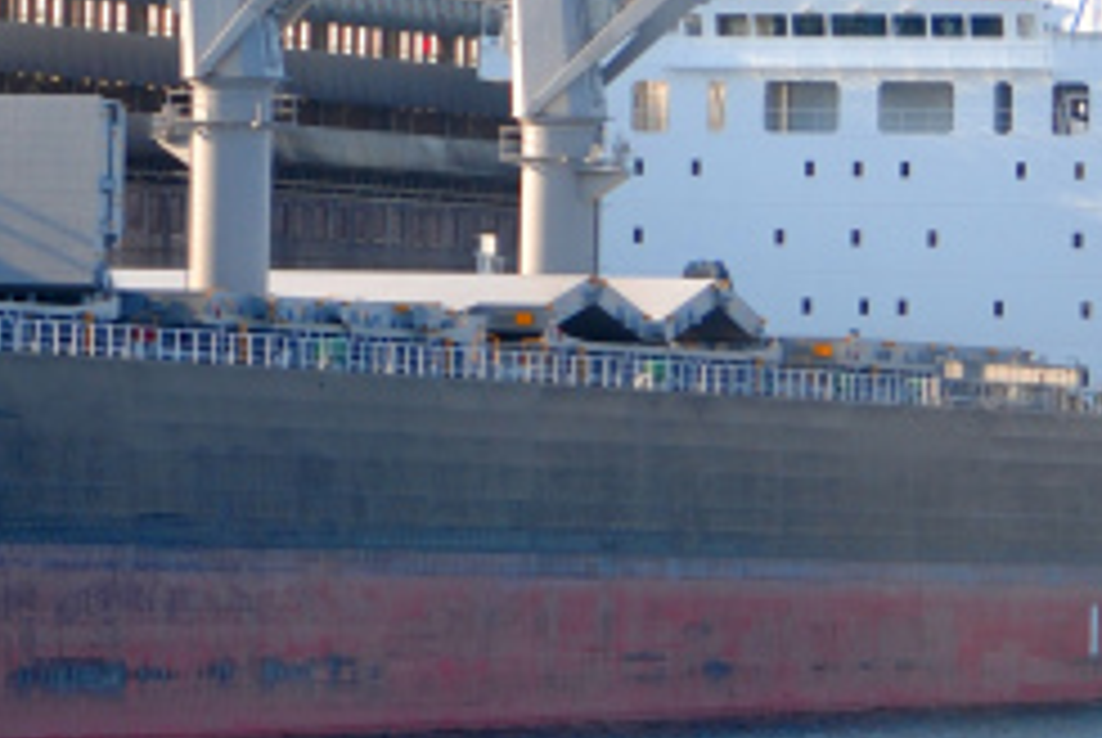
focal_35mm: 343
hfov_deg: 6.0
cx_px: -148
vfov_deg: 4.0
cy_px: -122
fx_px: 10512
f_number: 4.5
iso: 100
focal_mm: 70
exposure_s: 1/320
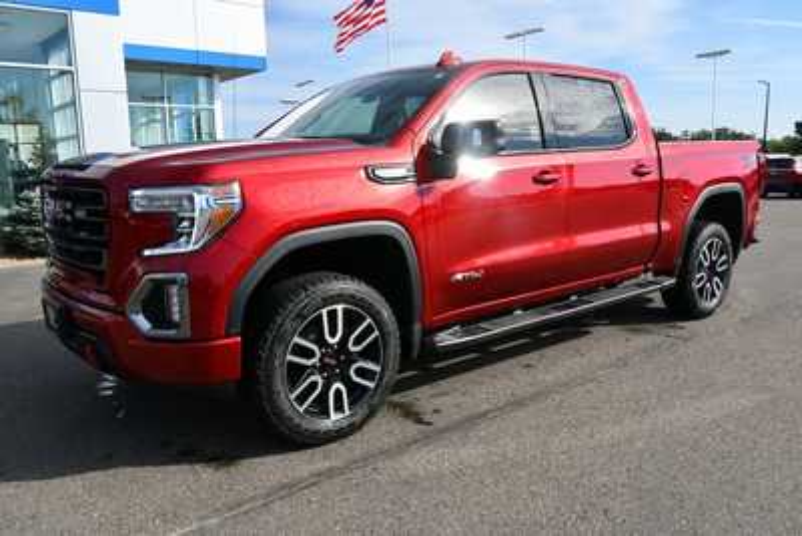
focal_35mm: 30
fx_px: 669
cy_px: 268
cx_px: 401
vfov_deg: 43.6
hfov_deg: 61.9
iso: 100
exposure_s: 1/250
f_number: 8
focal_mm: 20
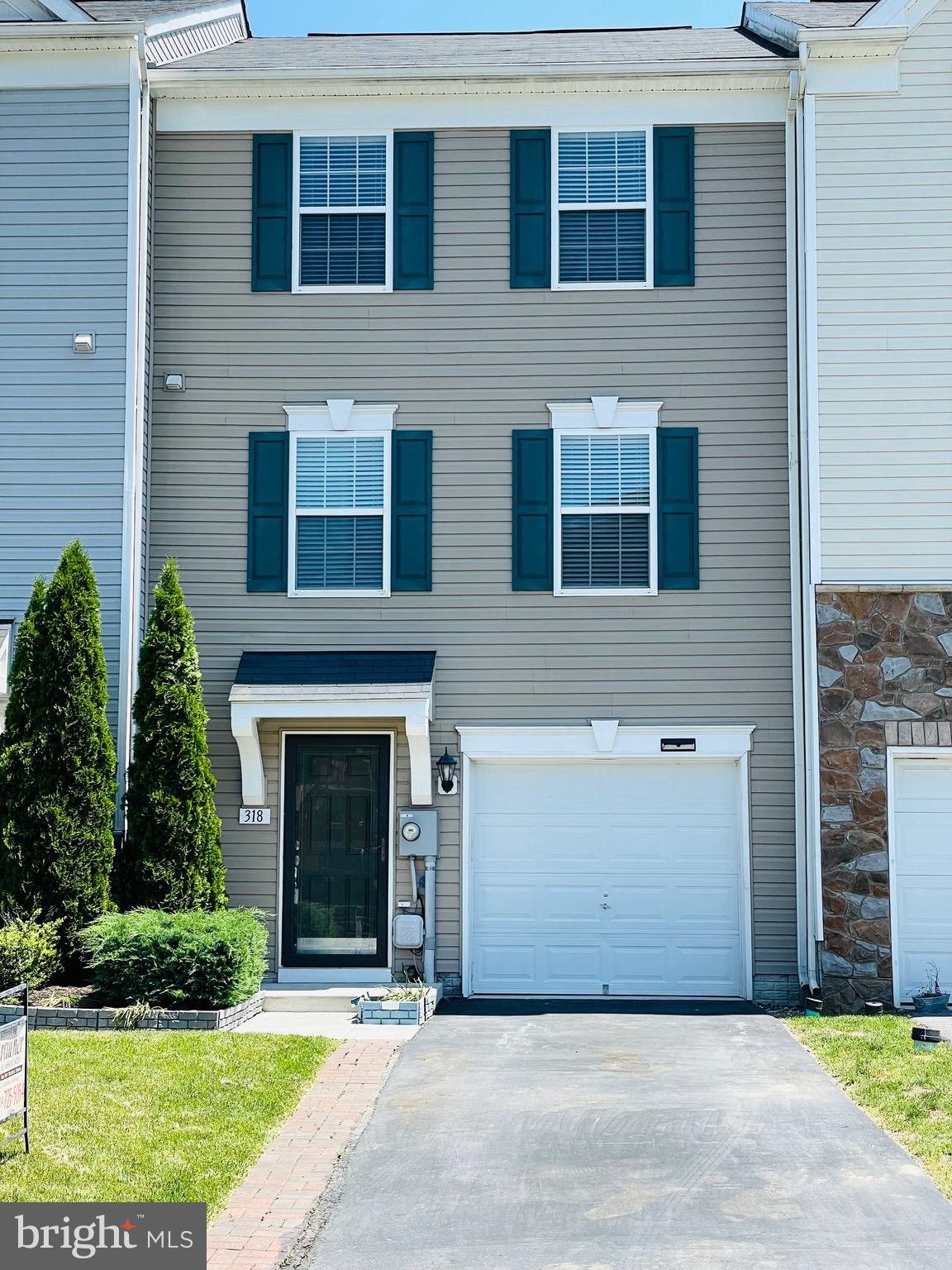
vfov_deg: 36.8
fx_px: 1907
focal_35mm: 52
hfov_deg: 28.0
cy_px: 635
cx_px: 476
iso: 25
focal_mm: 6
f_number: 2
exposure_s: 1/716
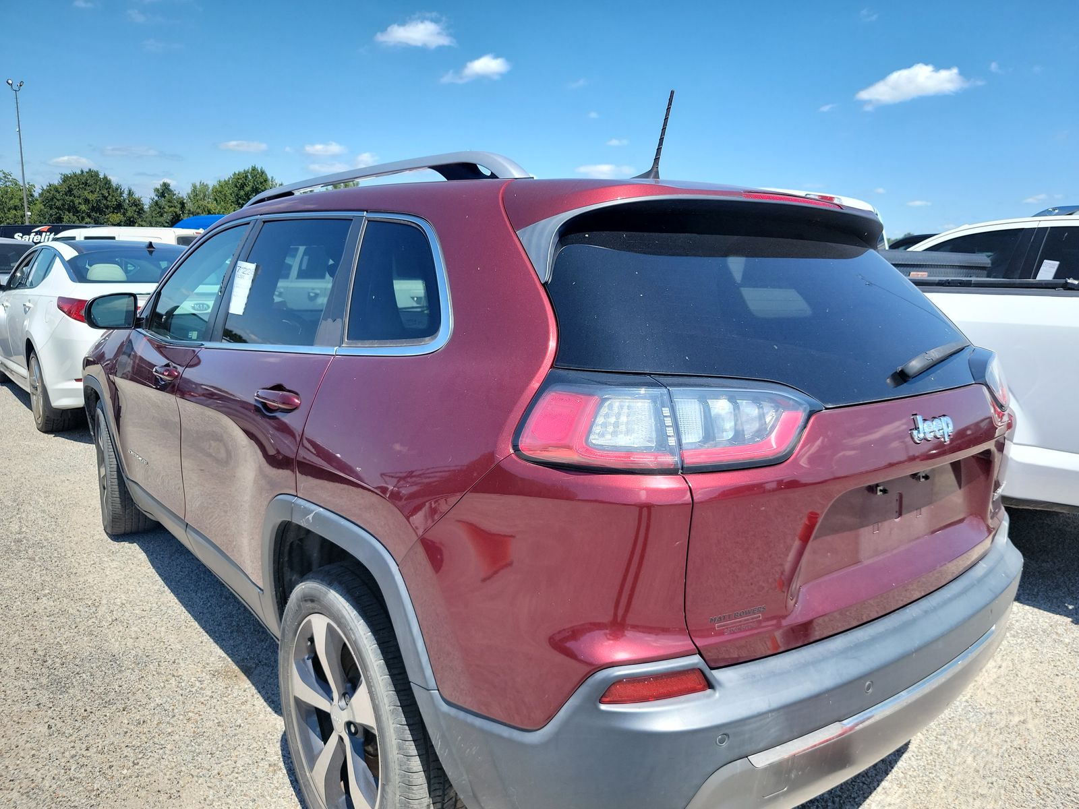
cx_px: 540
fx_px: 748
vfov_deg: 56.8
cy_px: 404
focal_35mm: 24
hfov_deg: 71.6
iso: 50
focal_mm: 6.7
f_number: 1.8
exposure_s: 1/540
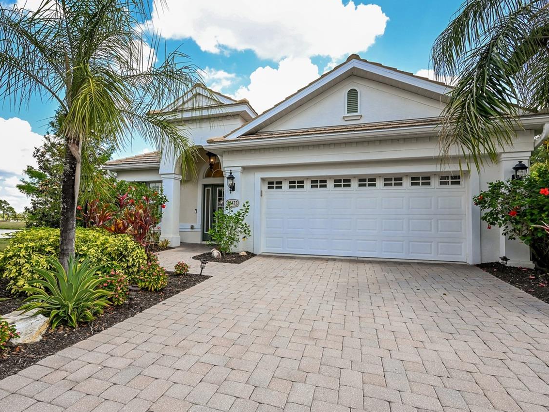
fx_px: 301
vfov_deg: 68.7
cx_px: 242
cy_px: 200
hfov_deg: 84.3
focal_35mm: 19
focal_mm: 14
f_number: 8
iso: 800
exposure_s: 1/1000
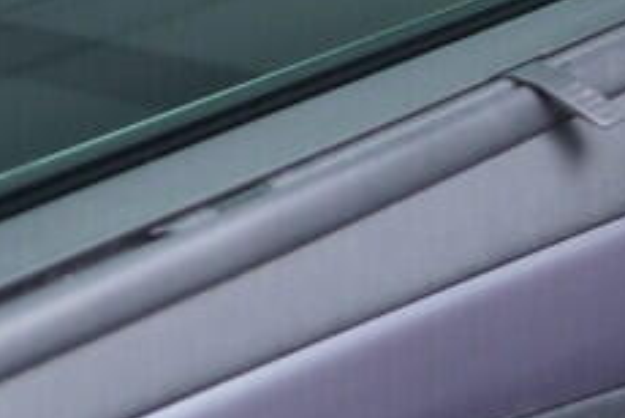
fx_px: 3911
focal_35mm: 225
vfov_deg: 6.1
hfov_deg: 8.6
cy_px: 144
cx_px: 1293
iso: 320
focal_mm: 24
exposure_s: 1/40
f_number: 2.8
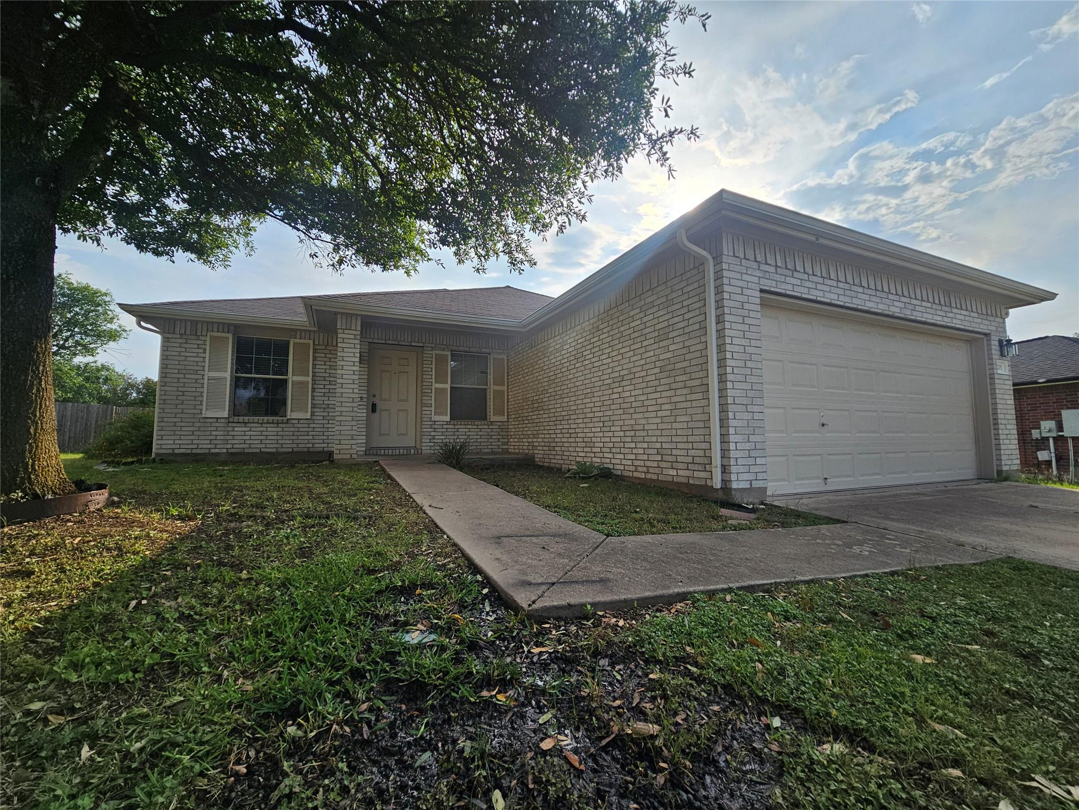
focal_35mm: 13
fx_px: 405
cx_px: 540
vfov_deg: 89.9
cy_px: 405
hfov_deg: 106.2
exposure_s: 1/1889
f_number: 2.2
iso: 50
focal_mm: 2.2
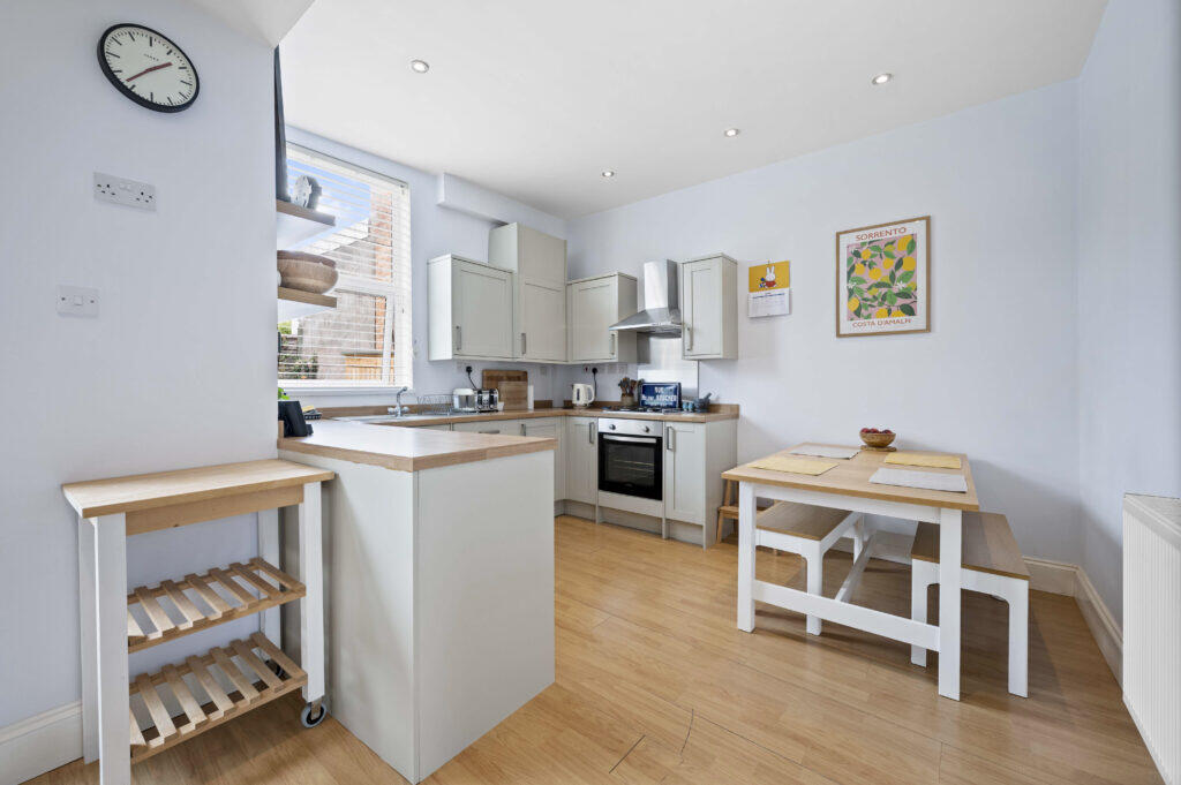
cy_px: 392
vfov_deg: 81.1
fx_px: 459
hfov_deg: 104.3
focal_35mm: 14
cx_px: 590
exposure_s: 1/10
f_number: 8
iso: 400
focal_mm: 14
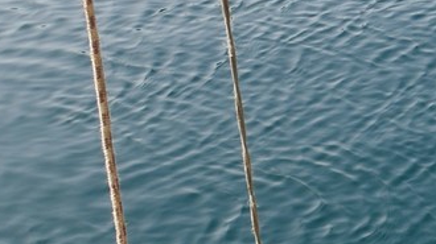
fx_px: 1409
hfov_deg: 13.2
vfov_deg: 9.7
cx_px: 1041
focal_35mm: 122
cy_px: -84
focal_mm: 24
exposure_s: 1/200
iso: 200
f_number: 11
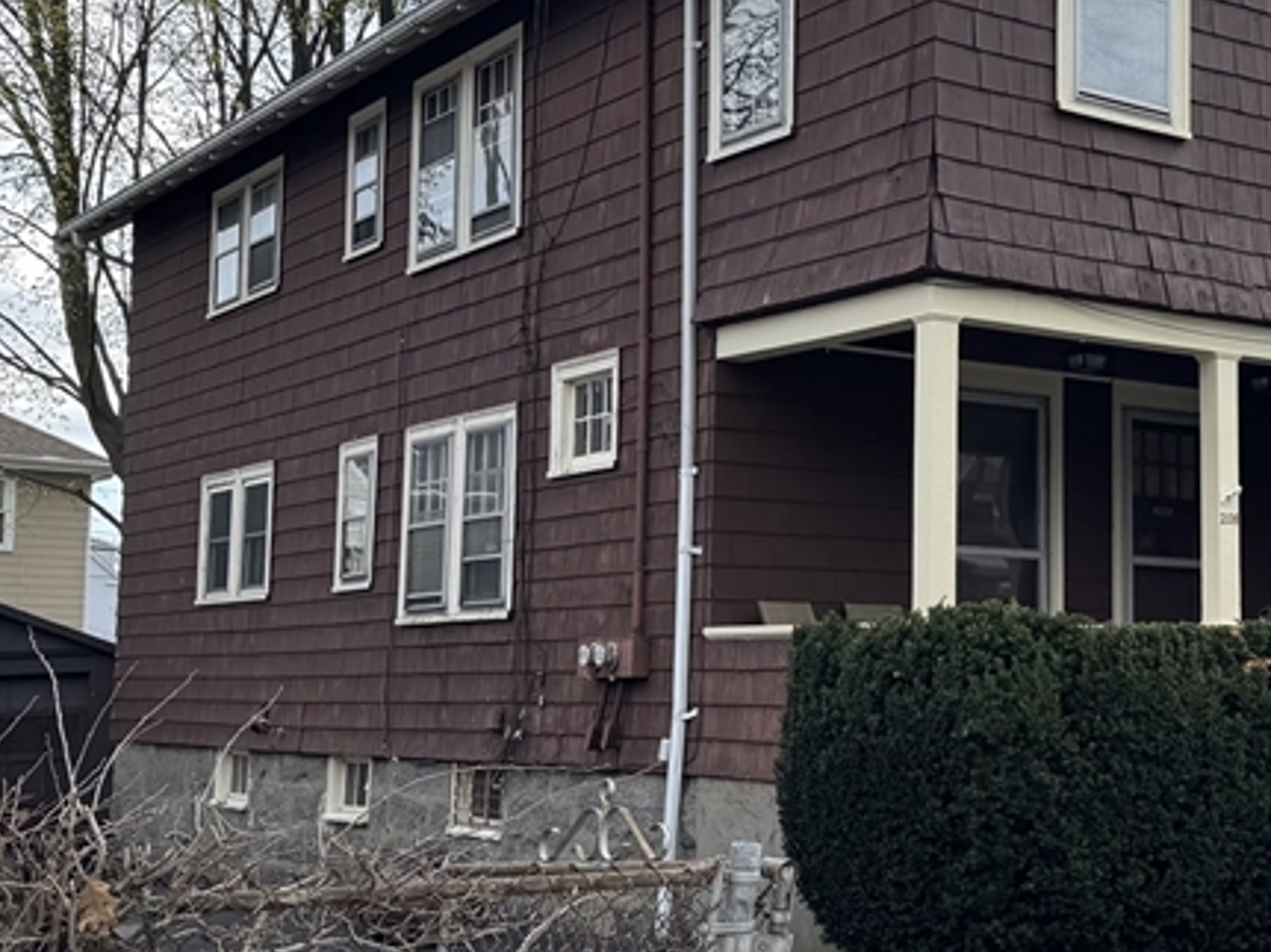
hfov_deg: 32.2
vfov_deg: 25.6
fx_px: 2092
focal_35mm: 57
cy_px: 522
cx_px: 1127
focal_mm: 6.76
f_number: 1.78
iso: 80
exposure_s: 1/1456
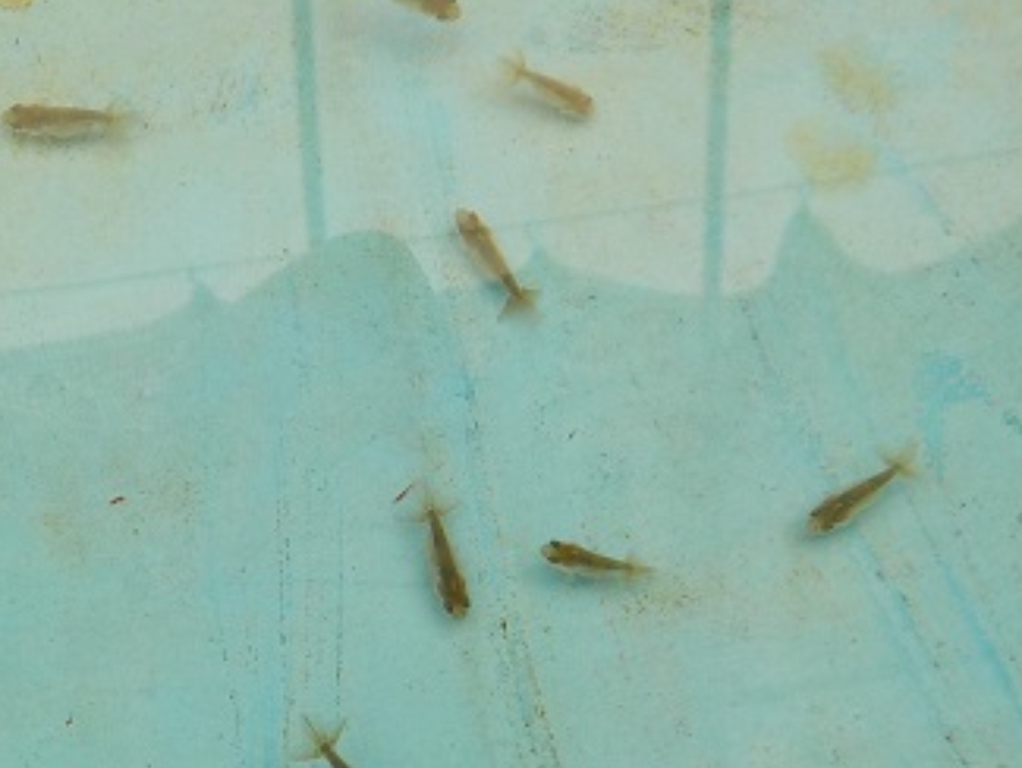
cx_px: 245
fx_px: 1743
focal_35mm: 59
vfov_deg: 24.8
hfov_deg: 32.0
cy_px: 466
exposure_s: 1/200
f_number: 3.3
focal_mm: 4.1
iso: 125
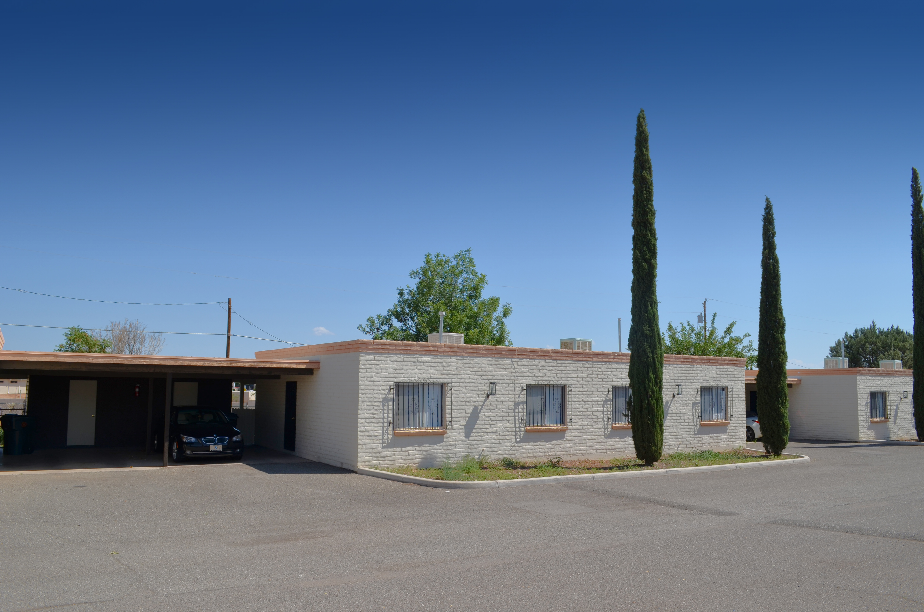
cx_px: 462
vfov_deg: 47.7
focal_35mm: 27
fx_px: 692
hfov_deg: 67.5
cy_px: 306
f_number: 9
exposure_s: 1/320
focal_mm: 18
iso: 100
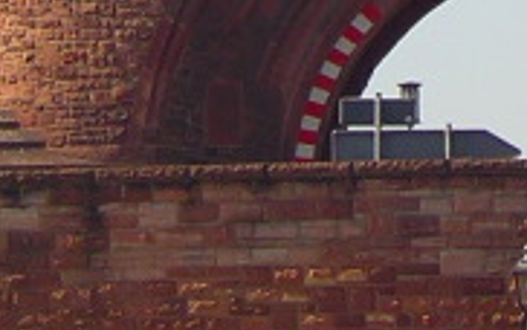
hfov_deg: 5.4
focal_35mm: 391
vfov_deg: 3.3
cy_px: -255
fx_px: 5619
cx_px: 533
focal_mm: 10.8
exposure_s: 1/500
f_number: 3.5
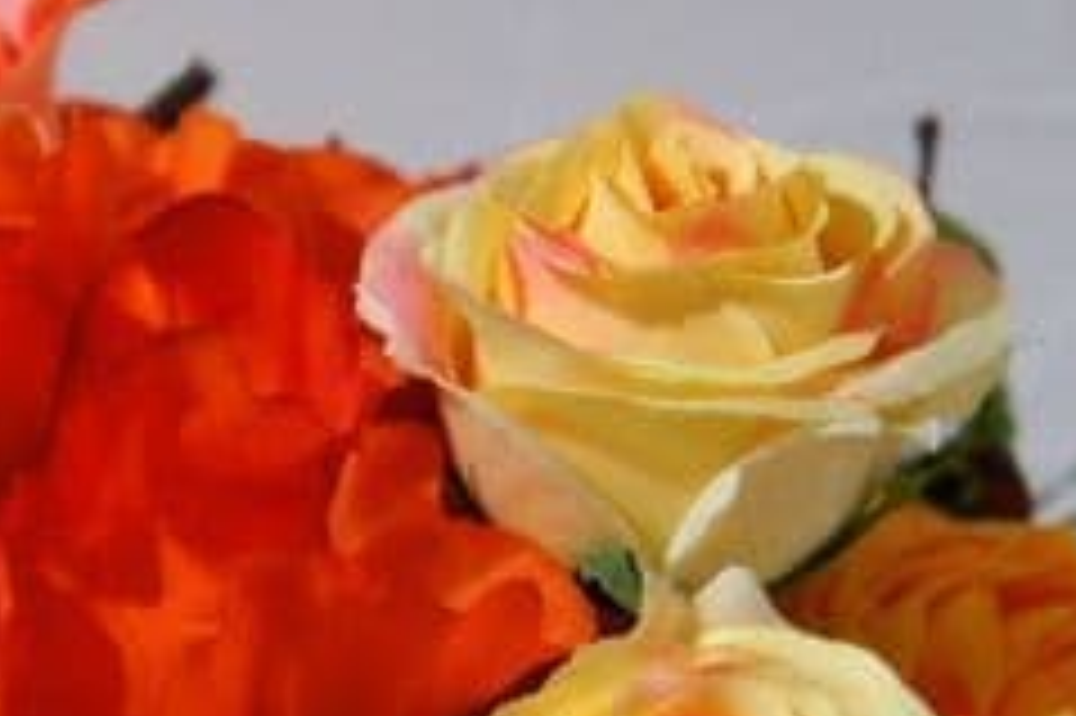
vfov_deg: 5.4
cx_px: 54
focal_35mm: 251
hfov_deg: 8.2
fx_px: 7497
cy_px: 1207
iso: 500
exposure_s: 1/80
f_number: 4.5
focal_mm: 40
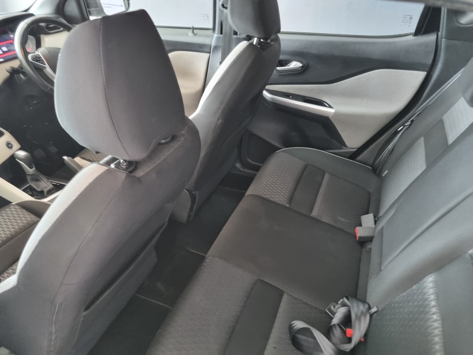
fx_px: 355
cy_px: 178
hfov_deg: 67.3
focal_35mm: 26
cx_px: 236
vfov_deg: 53.1
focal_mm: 5.4
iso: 640
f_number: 1.8
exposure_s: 1/33
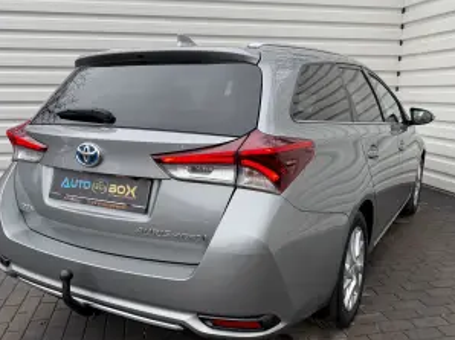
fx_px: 381
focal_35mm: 29
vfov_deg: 48.0
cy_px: 198
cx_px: 220
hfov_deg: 61.7
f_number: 1.78
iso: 64
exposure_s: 1/276
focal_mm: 6.76
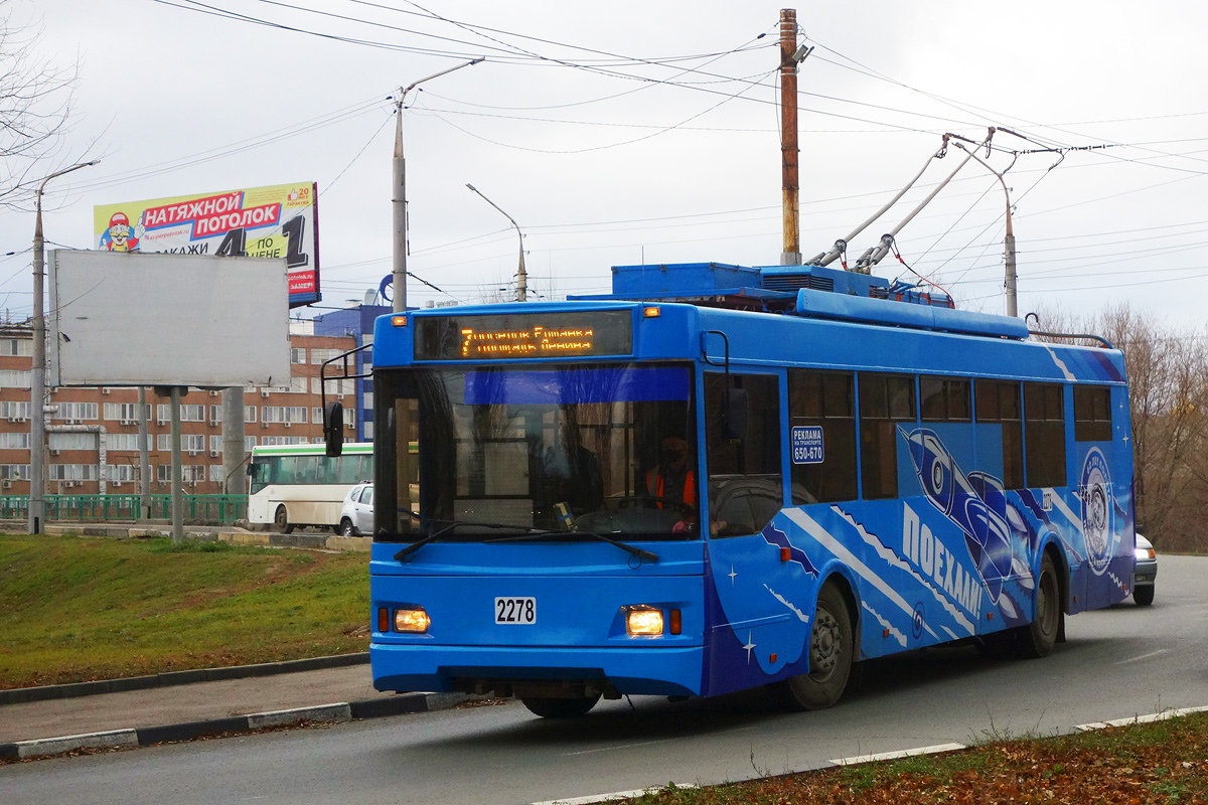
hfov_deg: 30.5
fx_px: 2214
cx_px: 604
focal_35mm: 66
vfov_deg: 20.6
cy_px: 402
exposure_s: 1/500
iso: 320
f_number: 4
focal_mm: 24.7
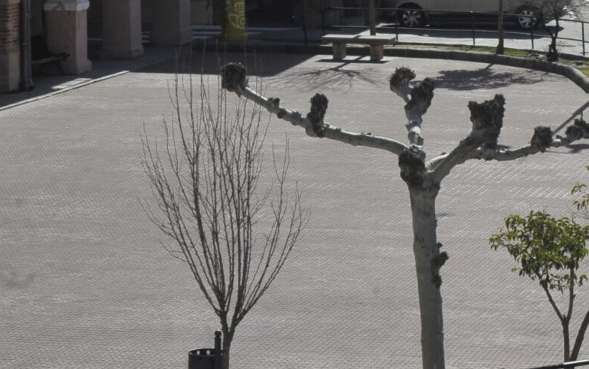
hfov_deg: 12.2
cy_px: 2
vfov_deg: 7.9
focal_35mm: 166
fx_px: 2665
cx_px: 783
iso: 400
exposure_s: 1/800
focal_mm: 50
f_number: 14
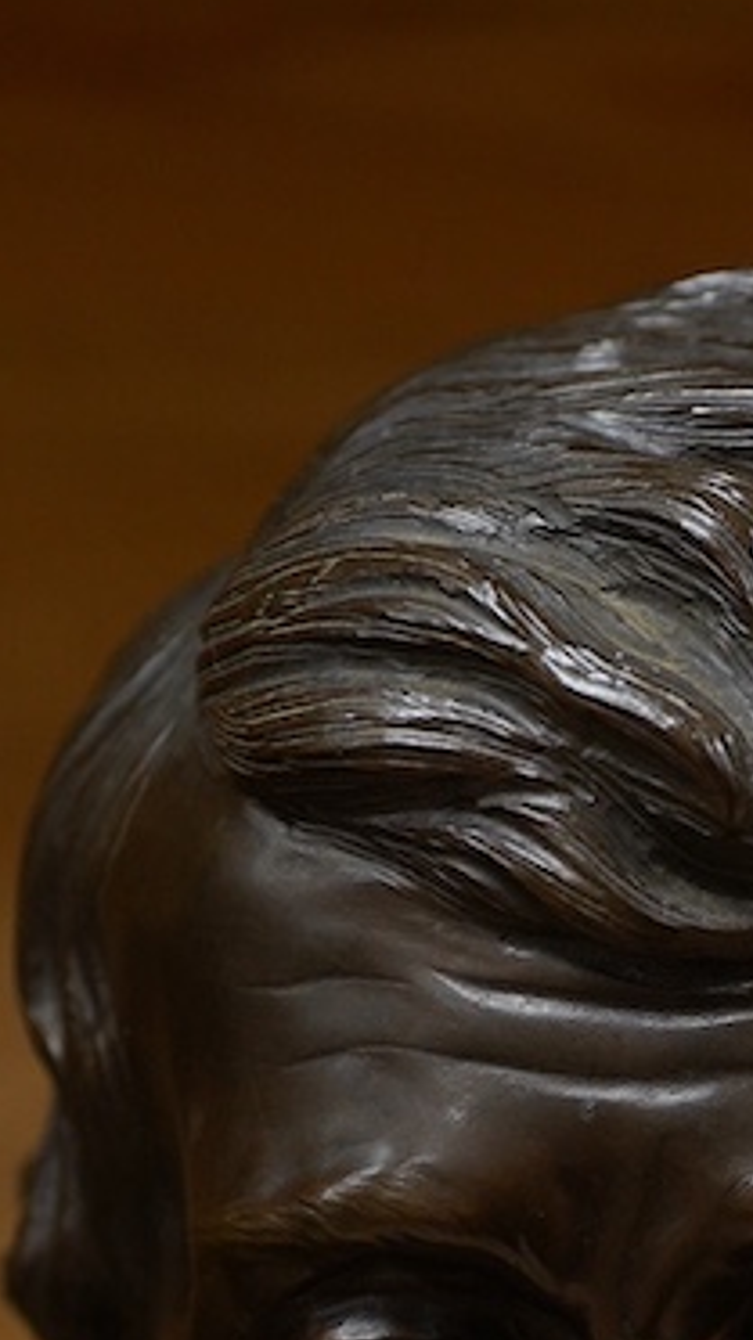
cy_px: 1369
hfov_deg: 10.6
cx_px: 706
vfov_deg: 18.3
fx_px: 4050
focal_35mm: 114
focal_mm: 30
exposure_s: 1/125
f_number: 8
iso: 1250
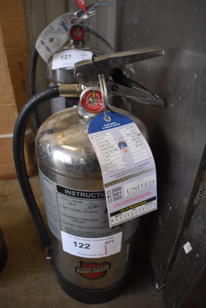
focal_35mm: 27
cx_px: 103
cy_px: 154
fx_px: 231
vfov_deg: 67.3
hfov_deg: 48.0
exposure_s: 1/200
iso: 800
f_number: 3.5
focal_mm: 18
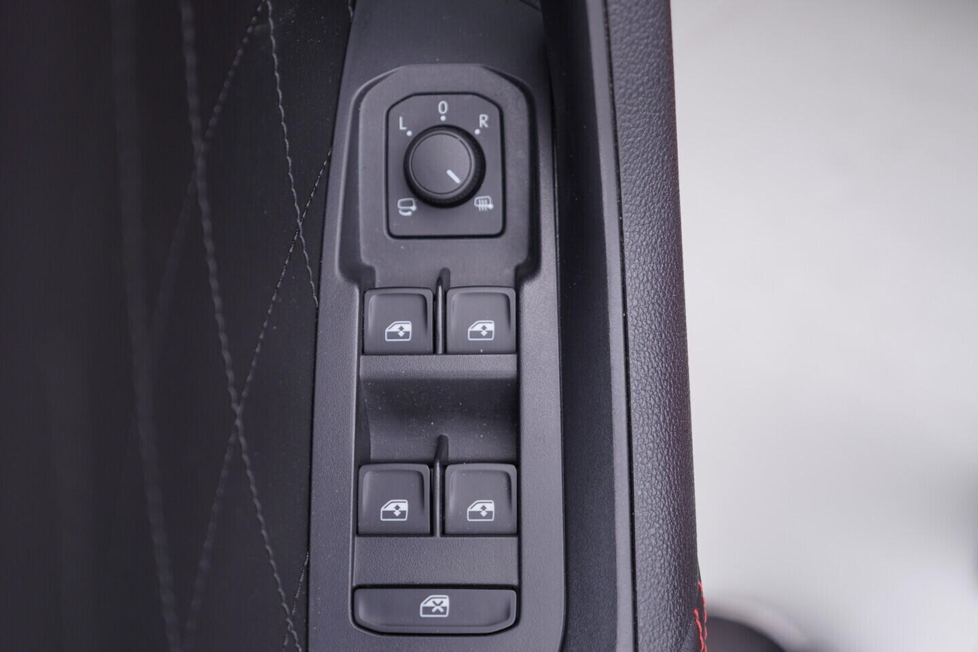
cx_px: 489
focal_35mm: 36
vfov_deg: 36.9
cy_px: 326
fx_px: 978
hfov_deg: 53.1
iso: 160
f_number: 2.8
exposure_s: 1/40
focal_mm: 24
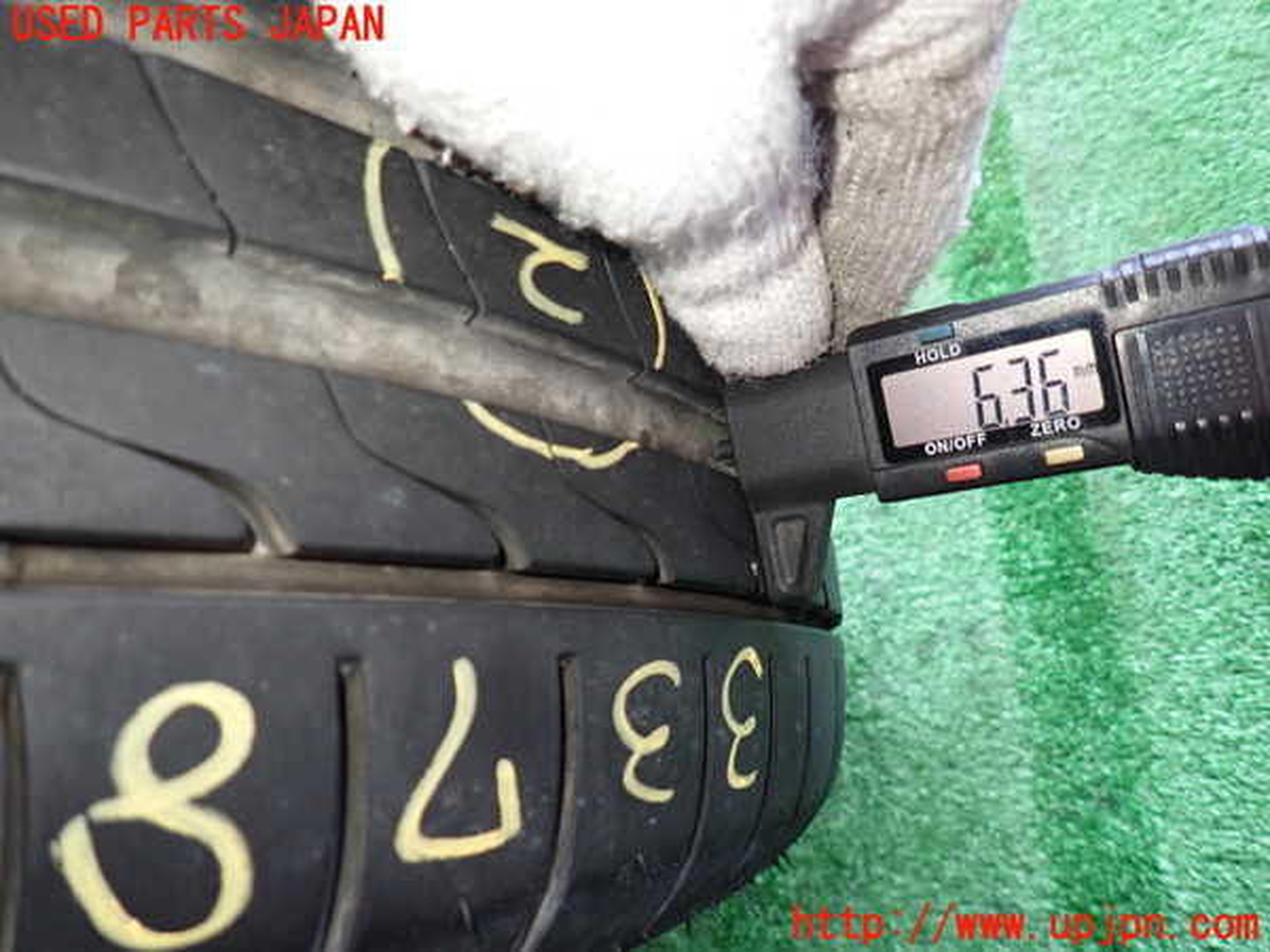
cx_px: 635
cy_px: 476
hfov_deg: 69.4
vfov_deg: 54.9
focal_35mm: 25
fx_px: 917
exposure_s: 1/30
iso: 200
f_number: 2
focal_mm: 4.5
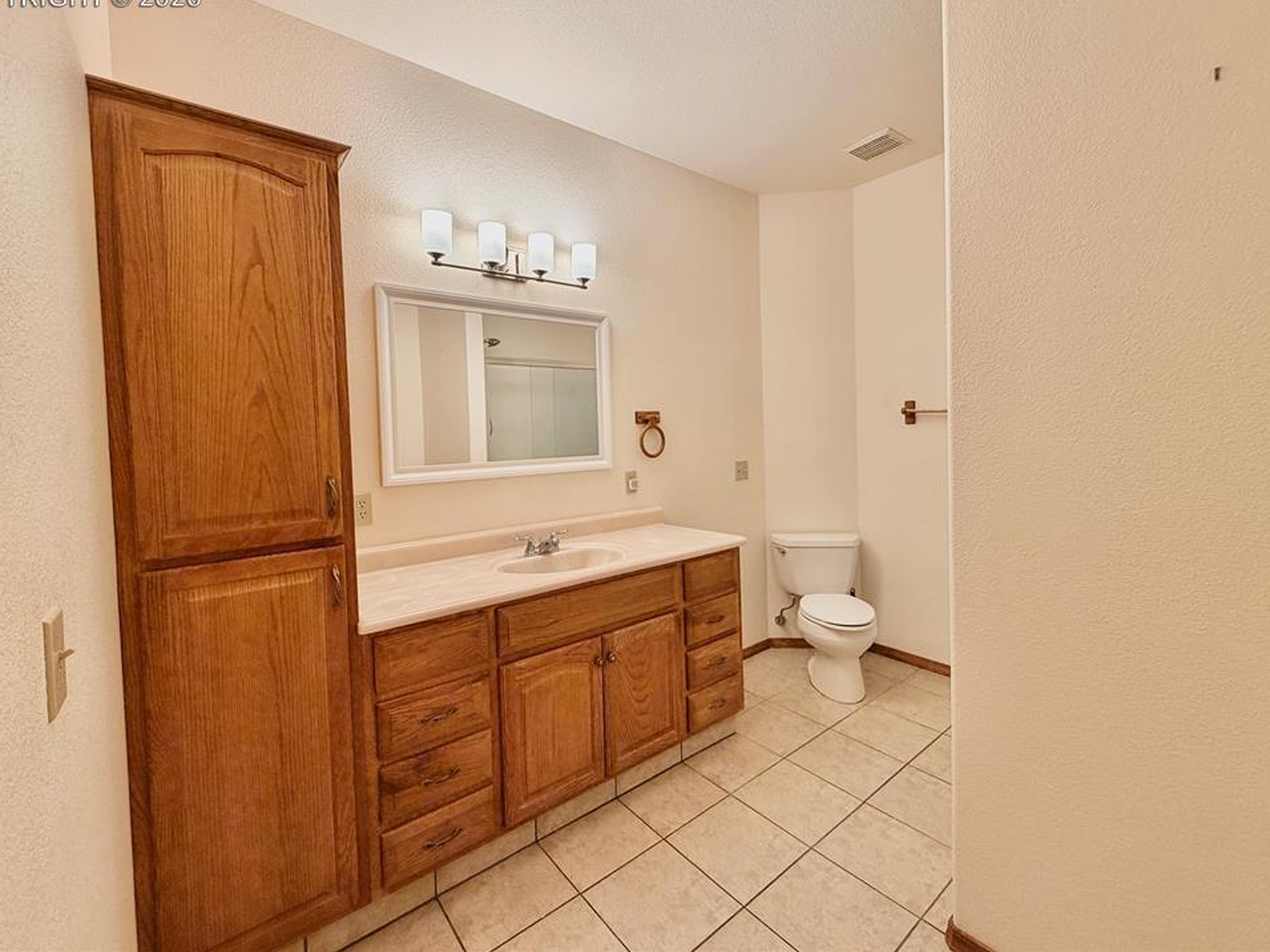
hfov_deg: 98.2
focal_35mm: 15
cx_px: 621
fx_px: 550
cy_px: 443
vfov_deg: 81.6
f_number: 2.2
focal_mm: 2.22
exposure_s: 1/120
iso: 160
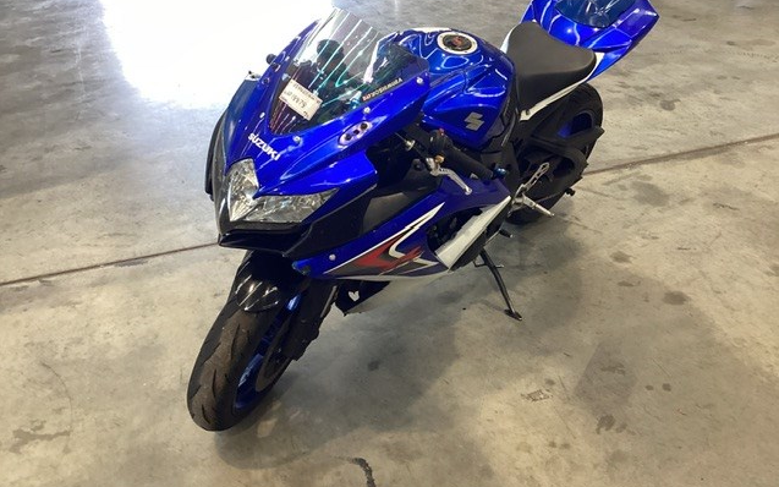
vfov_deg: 38.3
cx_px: 389
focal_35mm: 33
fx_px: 701
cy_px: 219
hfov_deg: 58.1
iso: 160
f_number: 2.4
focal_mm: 3.3
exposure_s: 1/50
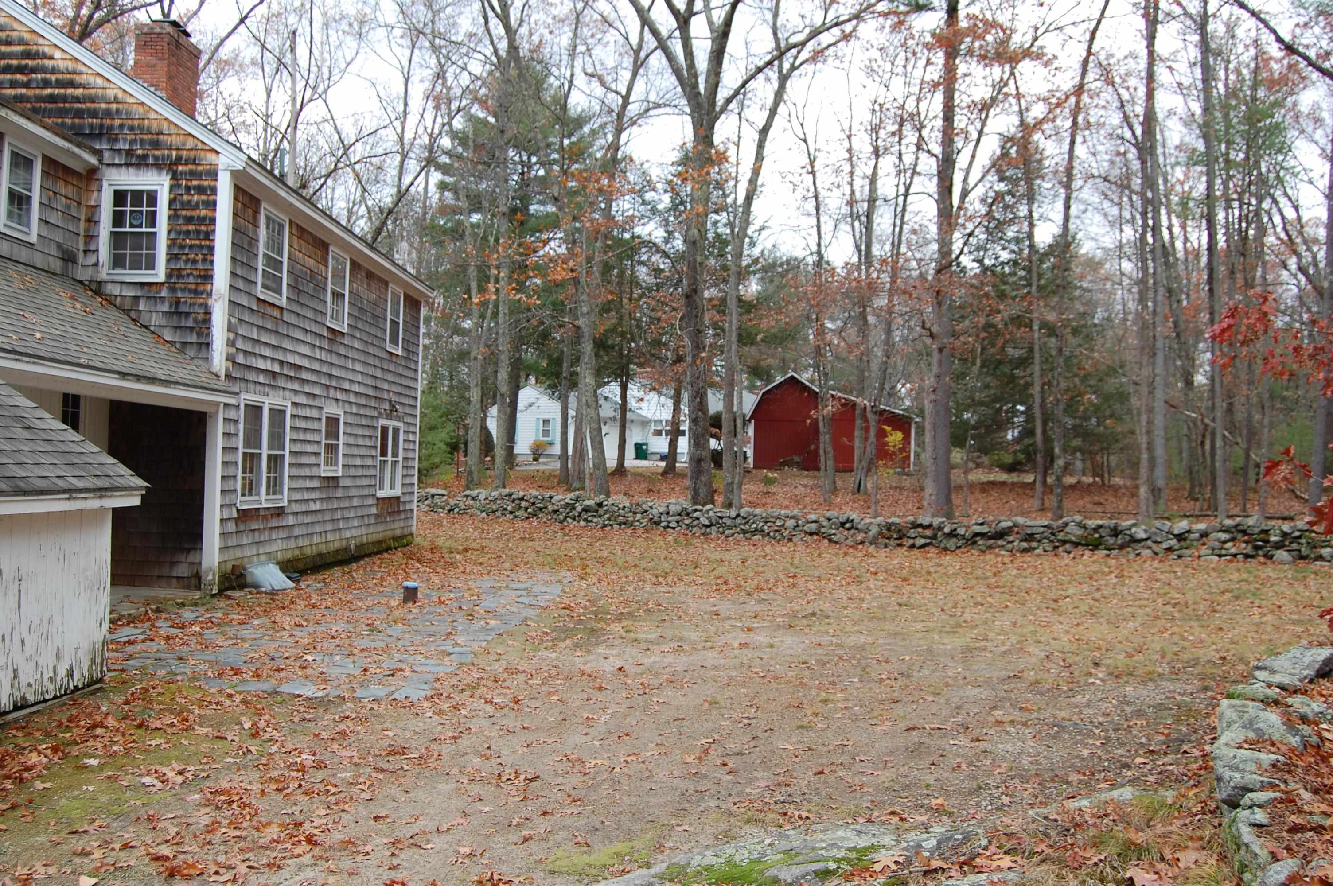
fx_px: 1221
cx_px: 666
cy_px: 443
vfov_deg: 39.9
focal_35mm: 33
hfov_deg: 57.3
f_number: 5.6
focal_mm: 22
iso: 220
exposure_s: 1/125
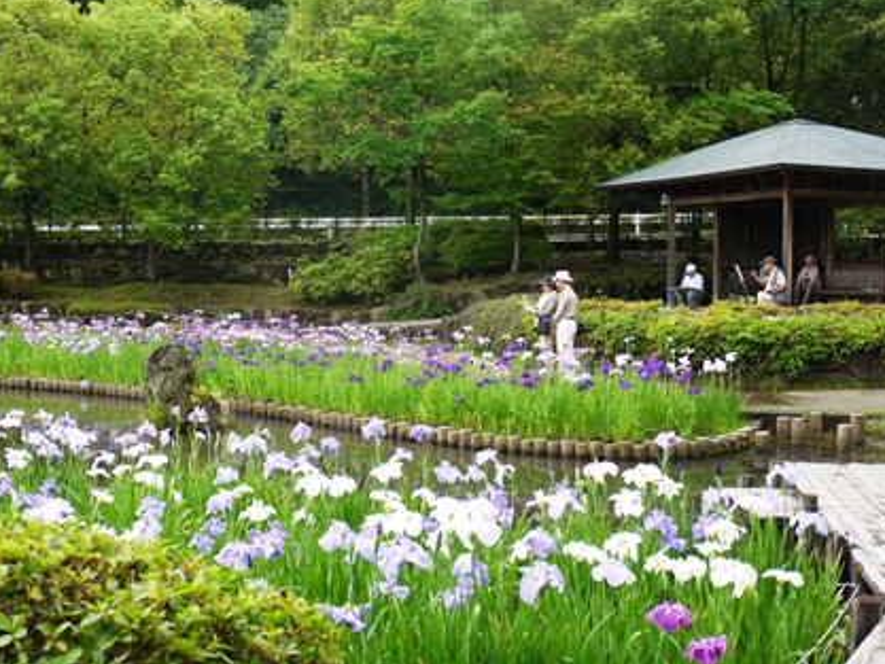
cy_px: 310
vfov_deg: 33.6
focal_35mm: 43
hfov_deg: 43.8
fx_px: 1100
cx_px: 420
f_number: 4.4
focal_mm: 20
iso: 100
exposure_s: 1/60
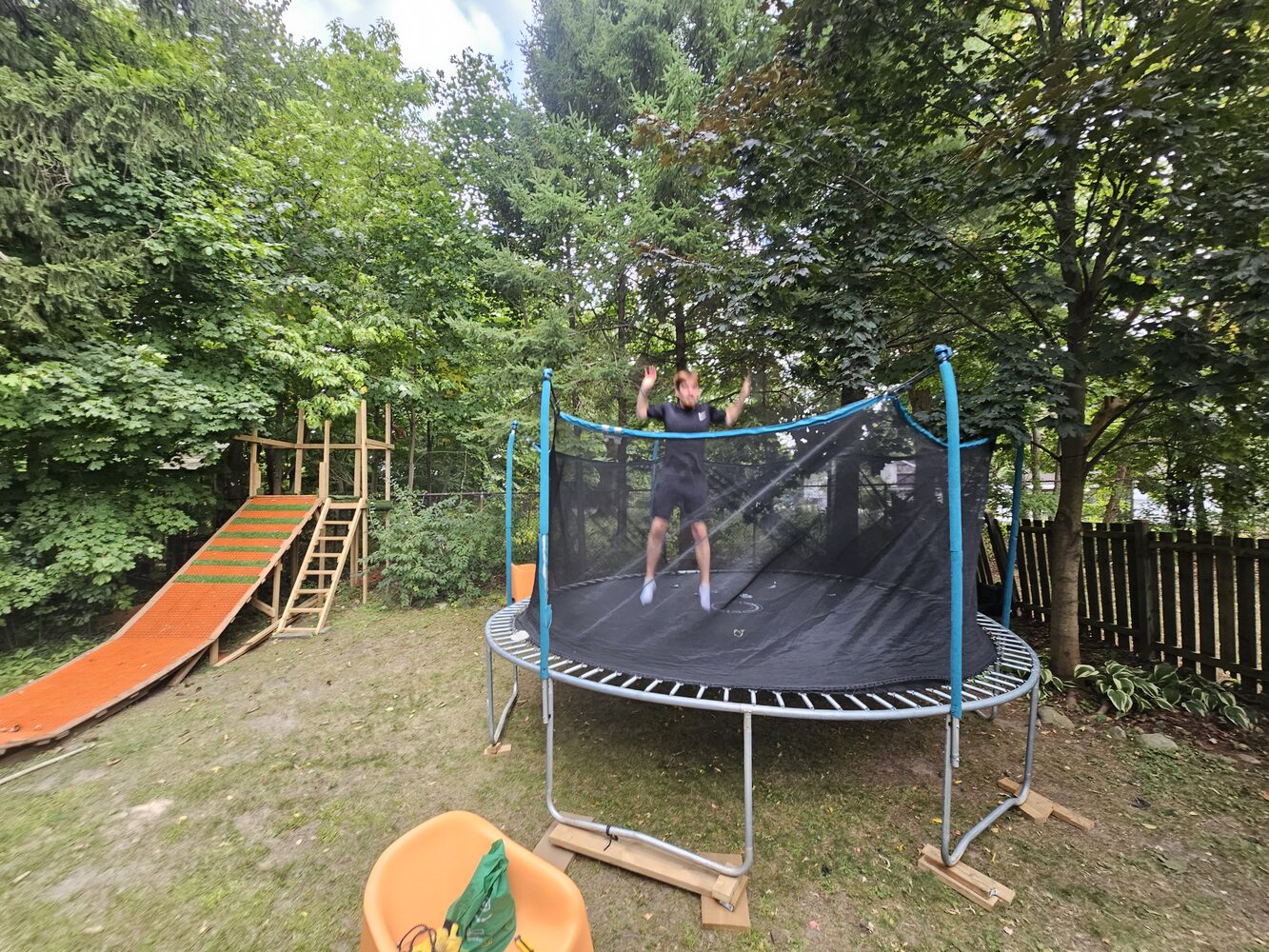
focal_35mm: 13
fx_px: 477
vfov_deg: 89.9
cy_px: 476
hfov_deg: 106.2
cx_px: 634
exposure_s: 1/60
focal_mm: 2.2
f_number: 2.2
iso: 100
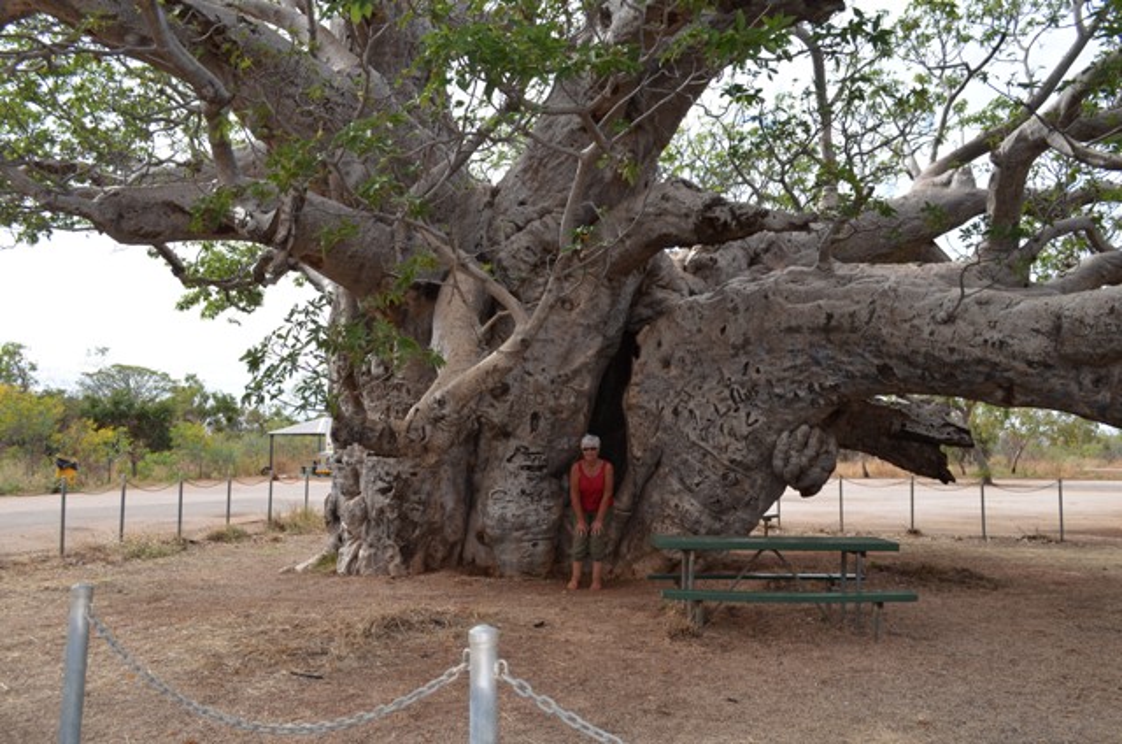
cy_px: 372
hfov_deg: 57.3
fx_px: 1026
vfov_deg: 39.8
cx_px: 561
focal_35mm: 33
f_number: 8
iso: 100
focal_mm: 22
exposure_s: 1/200
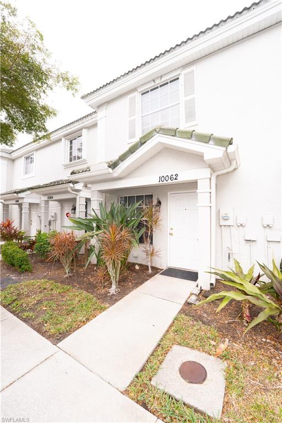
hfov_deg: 81.2
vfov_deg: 104.3
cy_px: 212
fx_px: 164
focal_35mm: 14
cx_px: 141
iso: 250
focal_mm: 14
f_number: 6.3
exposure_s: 1/250
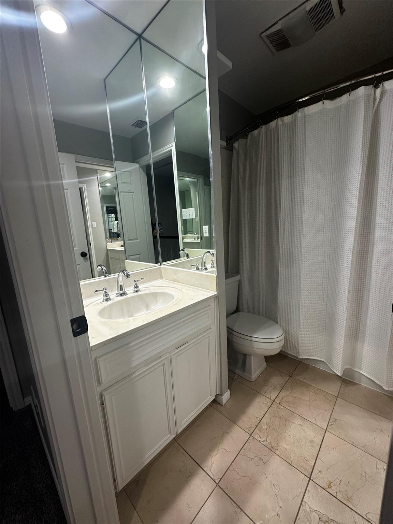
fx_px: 212
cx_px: 196
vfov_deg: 102.1
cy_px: 262
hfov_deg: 85.7
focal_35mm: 14
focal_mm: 2.22
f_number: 2.2
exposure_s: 1/120
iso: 200
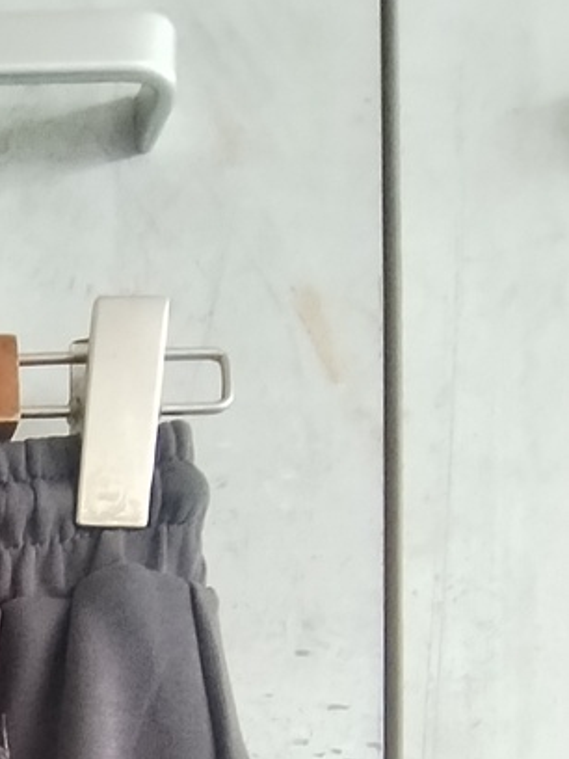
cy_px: 1075
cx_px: -333
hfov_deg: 21.6
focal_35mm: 54
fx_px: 1183
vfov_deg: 27.3
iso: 244
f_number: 2.2
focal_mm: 1.42
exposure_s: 1/100
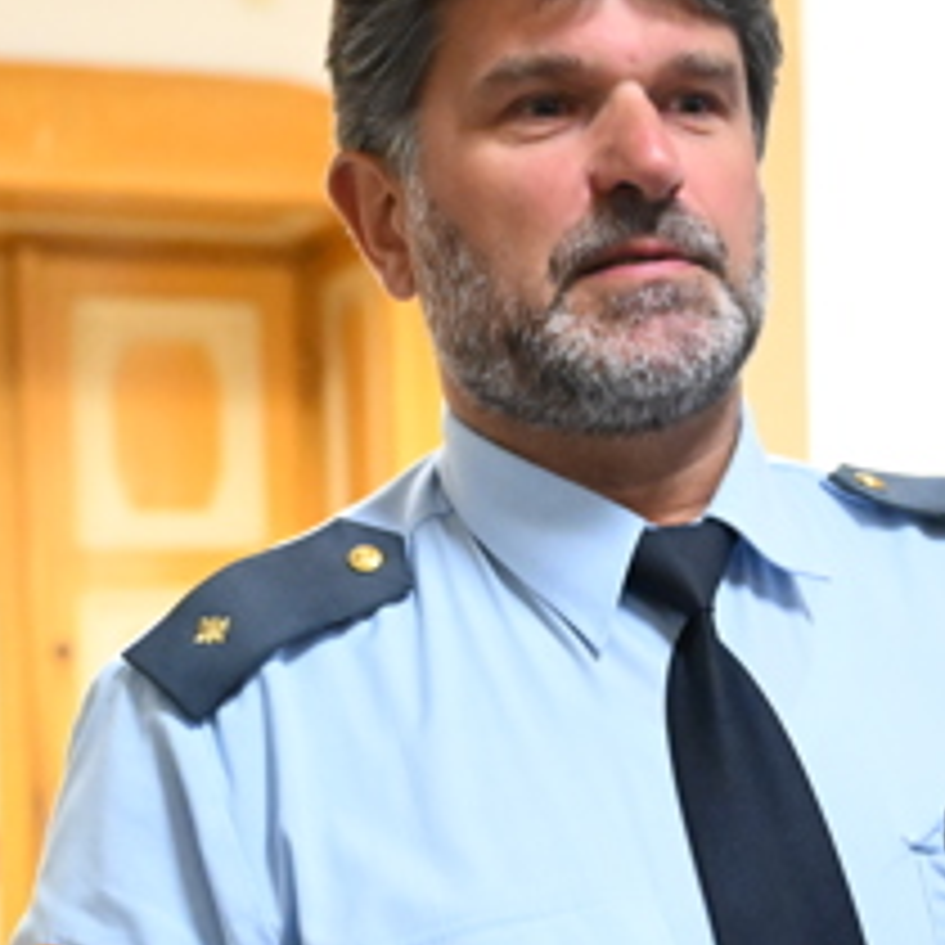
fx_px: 2977
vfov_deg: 17.8
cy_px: 796
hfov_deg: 17.8
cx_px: 832
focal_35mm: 96
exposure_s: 1/200
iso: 8000
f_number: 2.8
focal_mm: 34.5
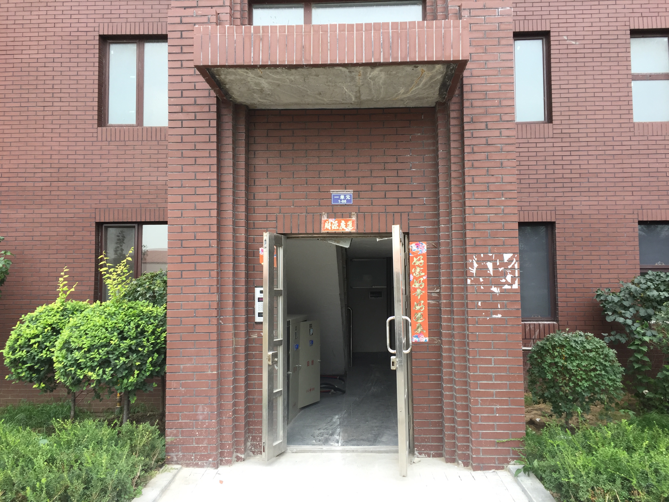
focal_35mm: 29
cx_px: 334
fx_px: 560
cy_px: 251
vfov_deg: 48.2
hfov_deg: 61.7
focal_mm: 4.15
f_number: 2.2
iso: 40
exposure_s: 1/100
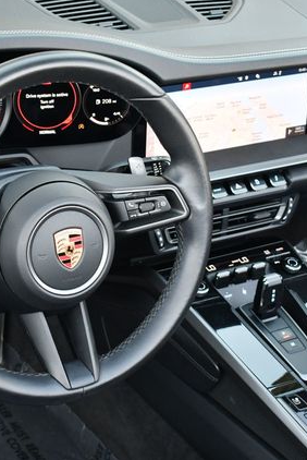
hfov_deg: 15.0
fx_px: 1162
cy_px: 229
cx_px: 127
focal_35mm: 91
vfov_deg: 22.4
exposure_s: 1/160
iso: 800
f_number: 4.2
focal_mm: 30
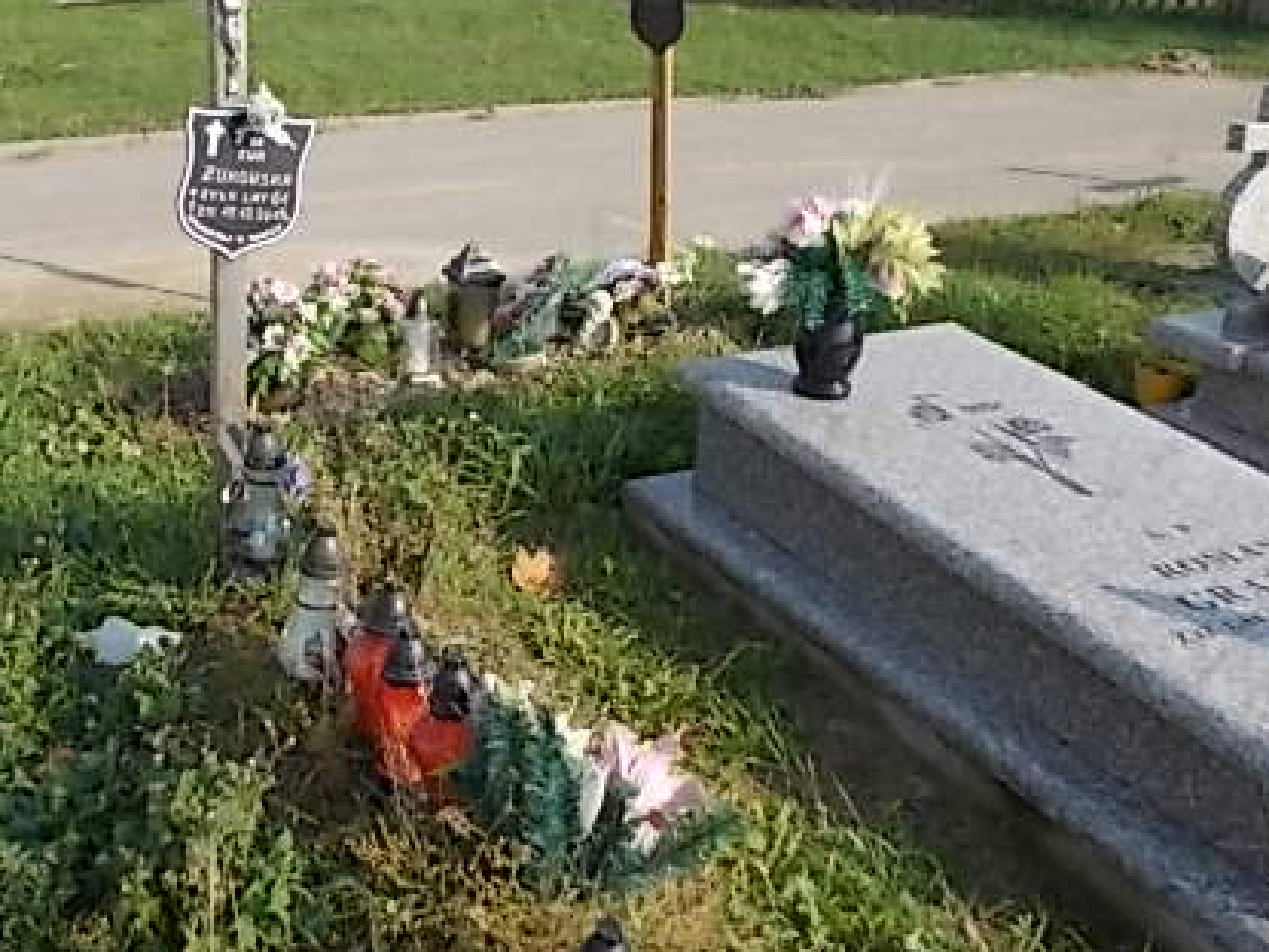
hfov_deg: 46.1
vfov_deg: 35.8
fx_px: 1466
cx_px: 433
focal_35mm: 40
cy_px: 357
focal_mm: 4.6
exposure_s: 1/125
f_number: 8
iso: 80
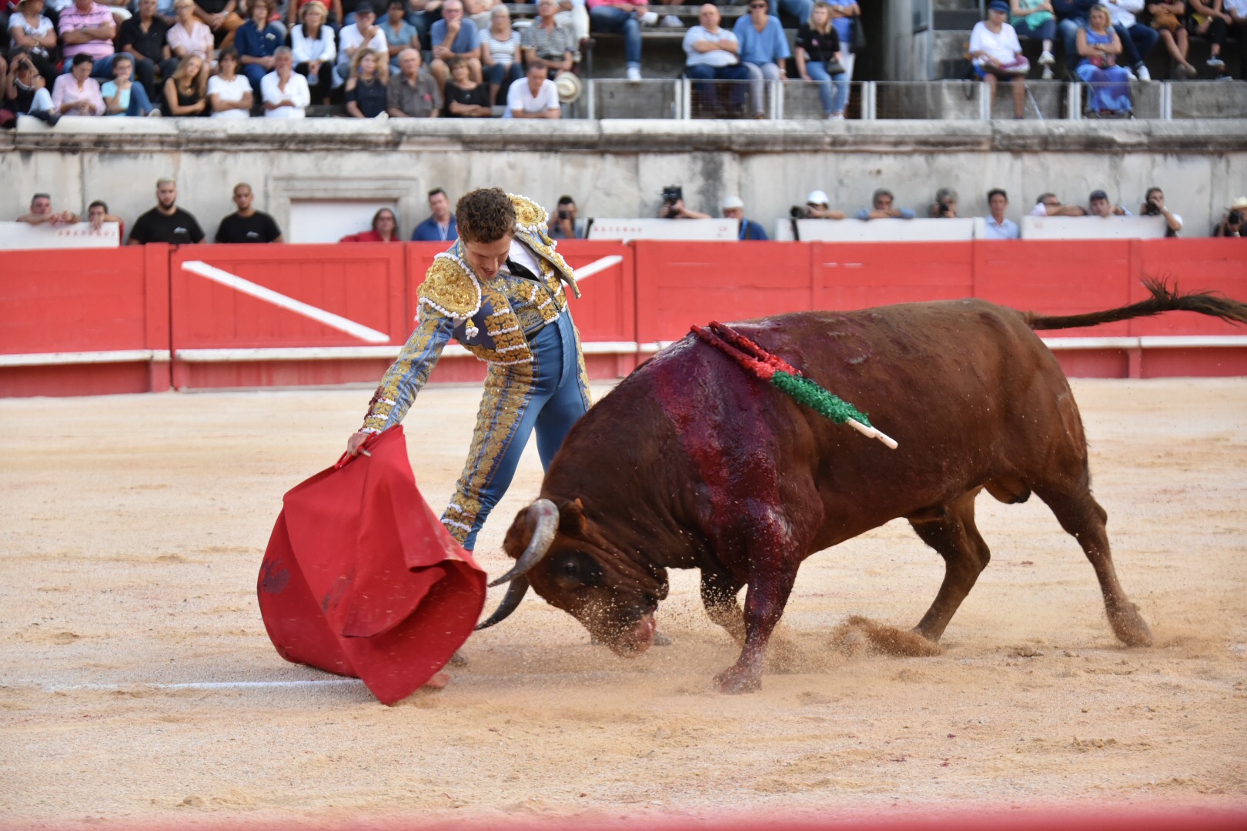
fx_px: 4018
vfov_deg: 11.8
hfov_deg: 17.6
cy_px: 416
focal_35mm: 116
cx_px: 624
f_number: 5.6
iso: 2500
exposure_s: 1/640
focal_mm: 116
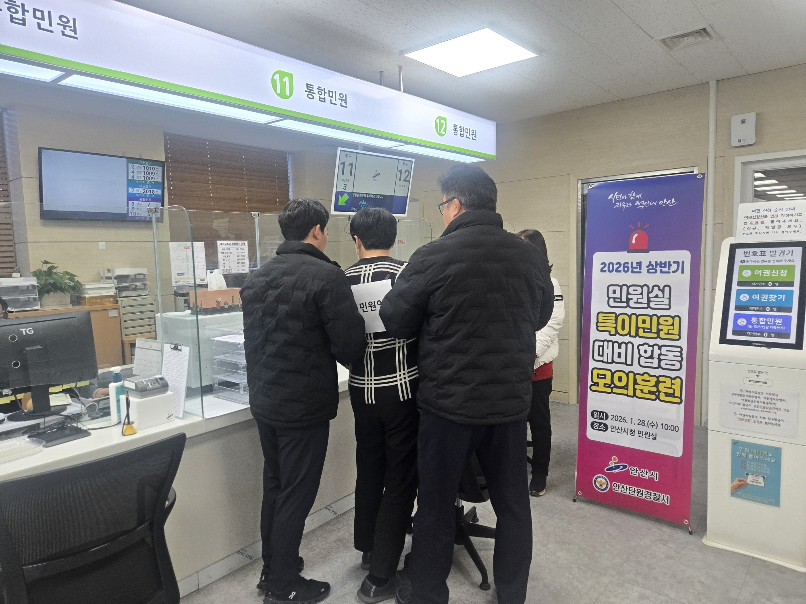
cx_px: 403
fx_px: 536
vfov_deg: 58.9
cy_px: 302
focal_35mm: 23
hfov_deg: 73.9
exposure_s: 1/120
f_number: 1.8
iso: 64
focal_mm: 5.4
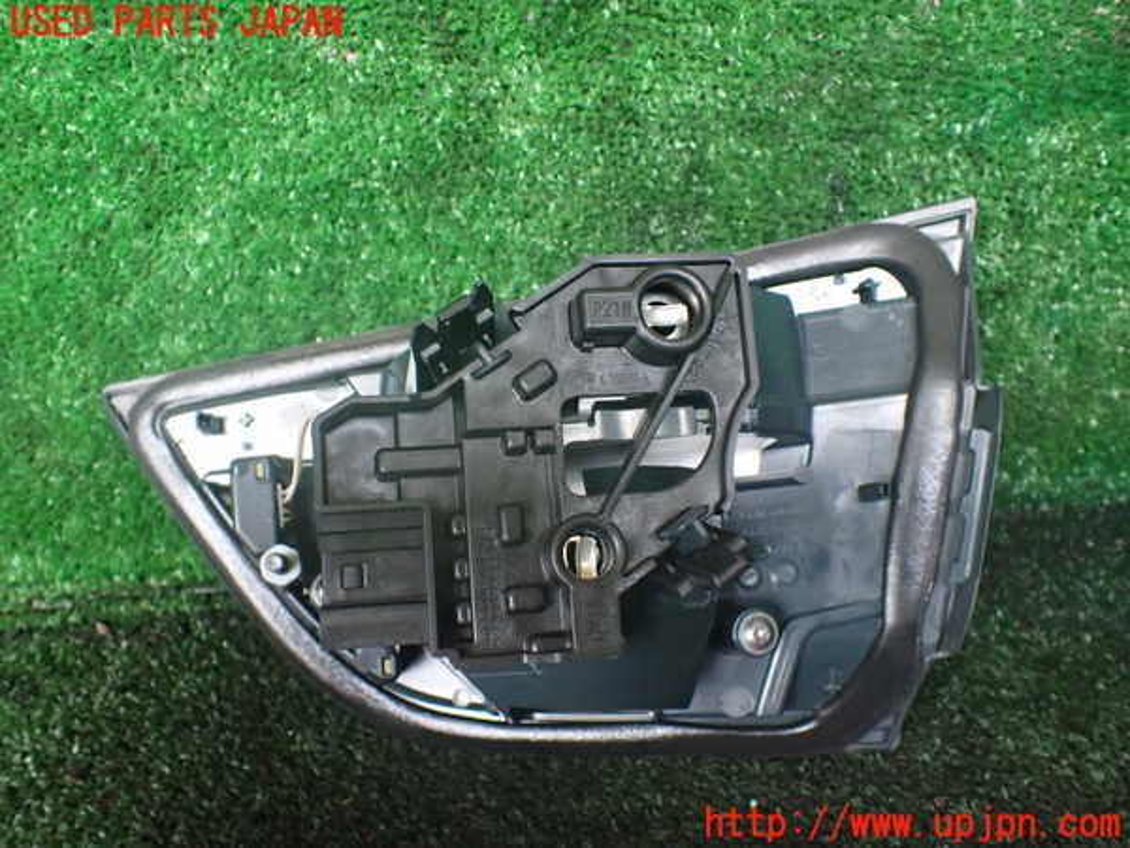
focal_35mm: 30
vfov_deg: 46.8
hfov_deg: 60.0
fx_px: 979
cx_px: 565
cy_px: 424
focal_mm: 5.4
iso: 800
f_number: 2.3
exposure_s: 1/30
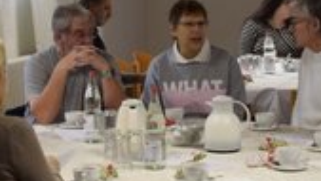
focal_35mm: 132
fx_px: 1127
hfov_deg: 16.2
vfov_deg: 9.1
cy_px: 43
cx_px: 161
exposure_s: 1/60
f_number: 4.2
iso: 560
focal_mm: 31
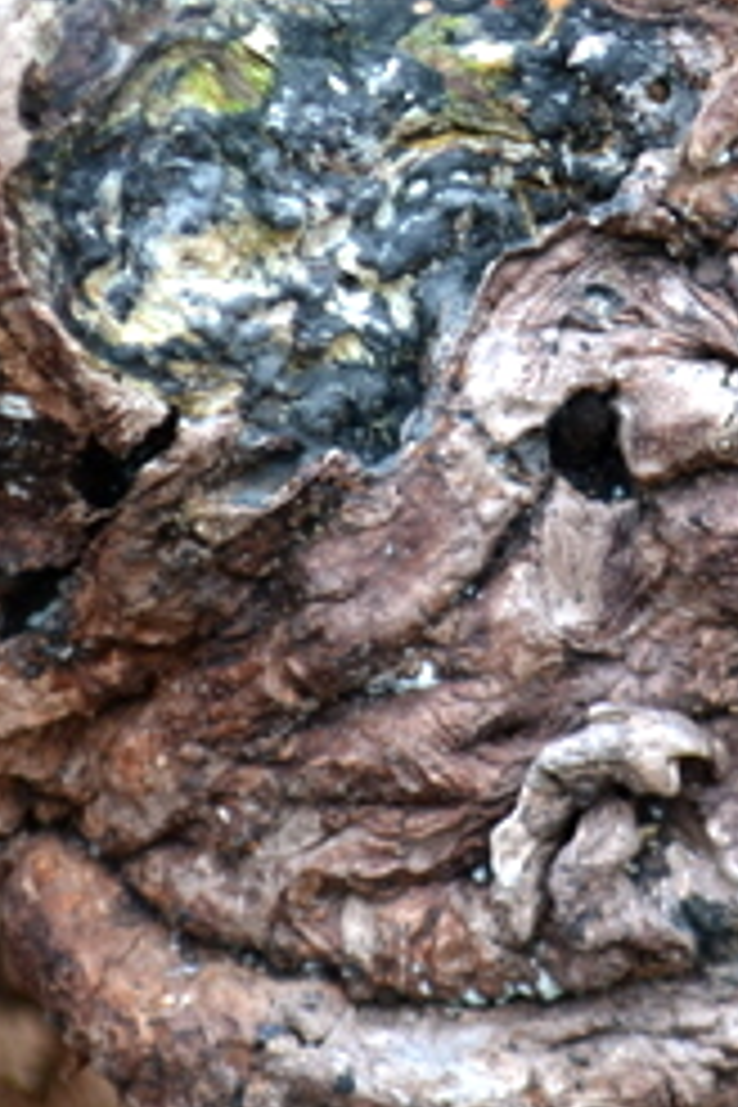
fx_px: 7810
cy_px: 207
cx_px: 774
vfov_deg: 8.1
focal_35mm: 254
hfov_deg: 5.4
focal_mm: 52
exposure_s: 1/60
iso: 500
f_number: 5.6
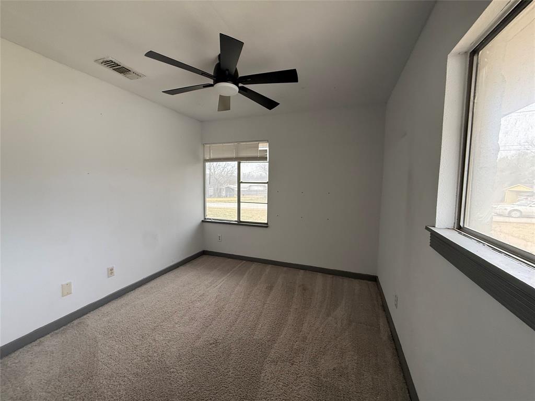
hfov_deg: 102.1
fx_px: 216
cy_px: 200
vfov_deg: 85.7
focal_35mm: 14
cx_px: 268
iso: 250
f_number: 2.2
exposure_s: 1/99
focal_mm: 2.22
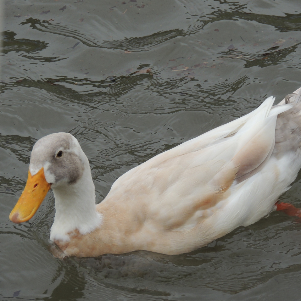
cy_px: 150
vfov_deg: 5.4
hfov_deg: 5.4
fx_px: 3197
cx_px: 181
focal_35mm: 325
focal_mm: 49
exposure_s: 1/500
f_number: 4.7
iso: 180
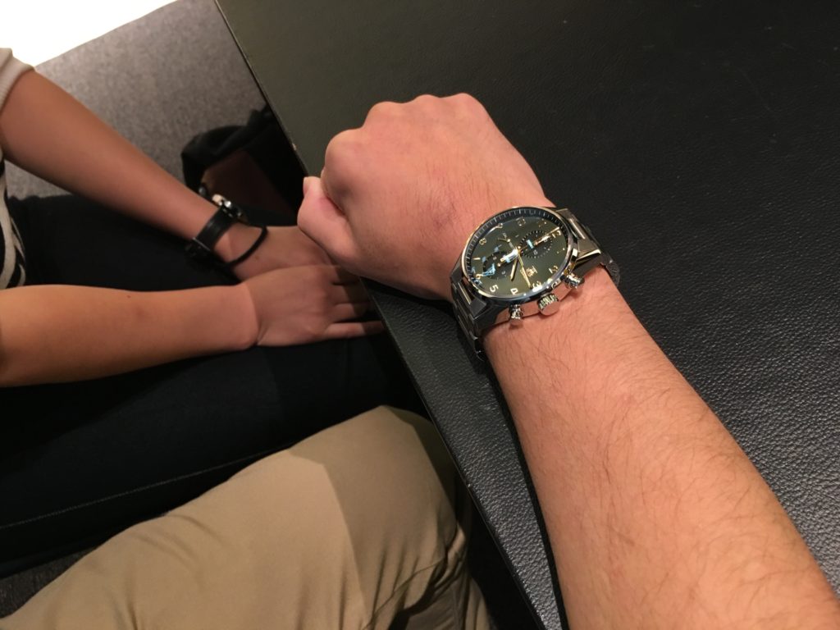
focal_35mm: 29
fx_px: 704
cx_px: 420
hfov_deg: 61.7
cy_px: 315
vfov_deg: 48.2
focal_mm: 4.15
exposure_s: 1/30
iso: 100
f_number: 2.2
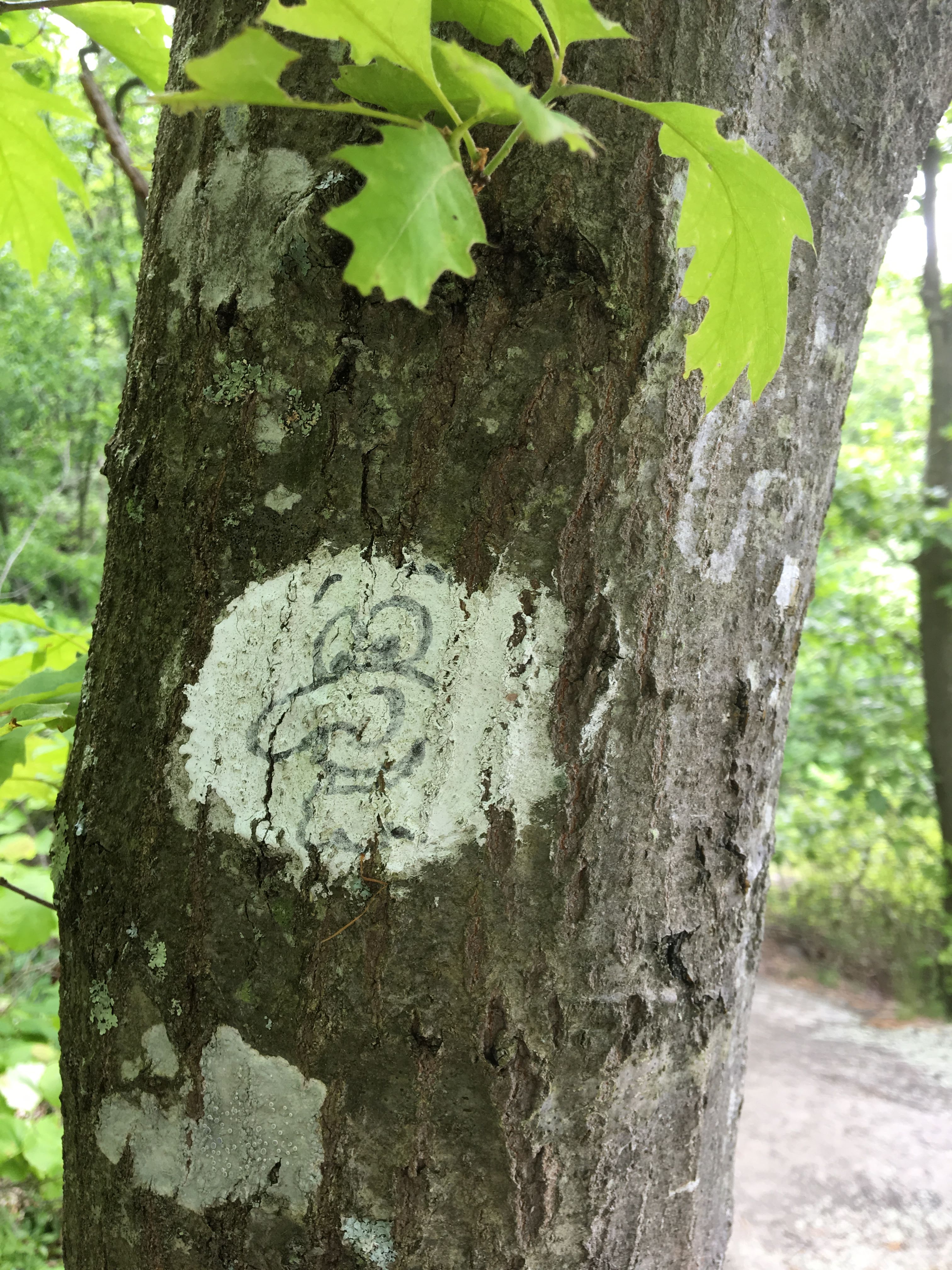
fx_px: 1063
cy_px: 635
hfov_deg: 48.2
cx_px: 476
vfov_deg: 61.7
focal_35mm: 29
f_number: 2.2
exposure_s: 1/120
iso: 32
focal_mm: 4.15
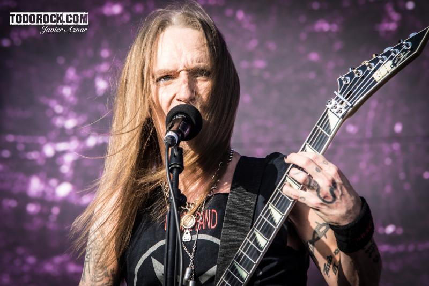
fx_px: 3574
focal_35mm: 300
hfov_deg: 6.9
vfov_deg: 4.6
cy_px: 143
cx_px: 214
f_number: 8
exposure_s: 1/400
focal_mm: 200
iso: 500
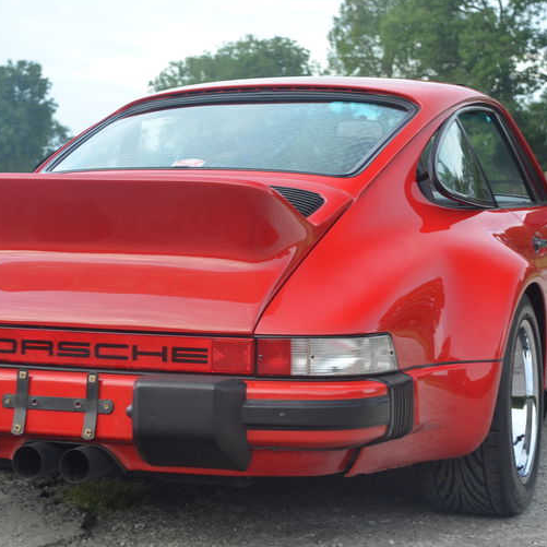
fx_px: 1394
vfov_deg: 22.2
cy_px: 274
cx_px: 238
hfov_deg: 22.2
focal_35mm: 78
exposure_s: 1/60
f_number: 4.5
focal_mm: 40
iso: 560
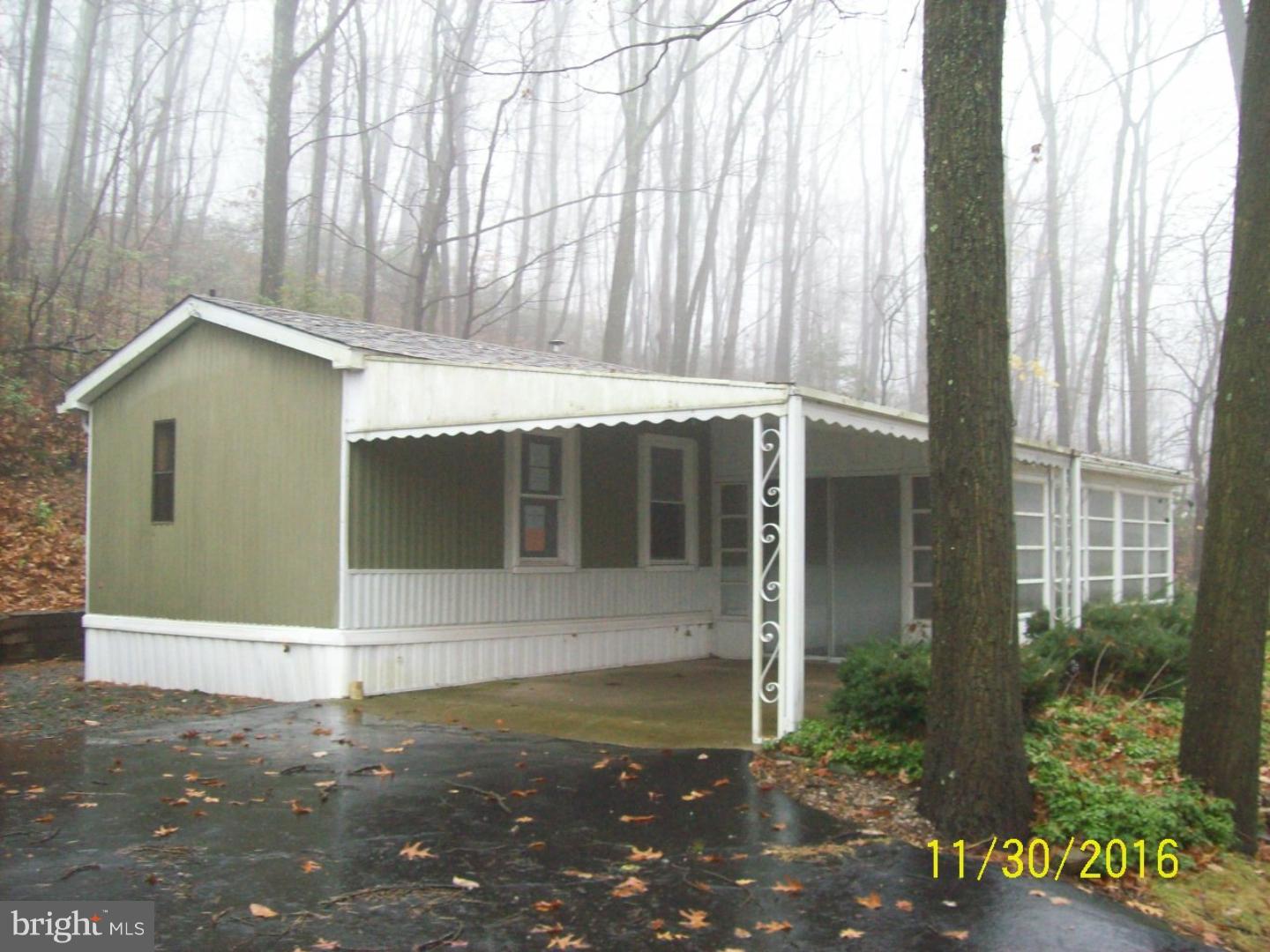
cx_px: 635
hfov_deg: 51.4
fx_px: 1321
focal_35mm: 36
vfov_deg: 39.7
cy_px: 476
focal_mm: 6
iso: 200
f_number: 2.7
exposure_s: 1/87.5
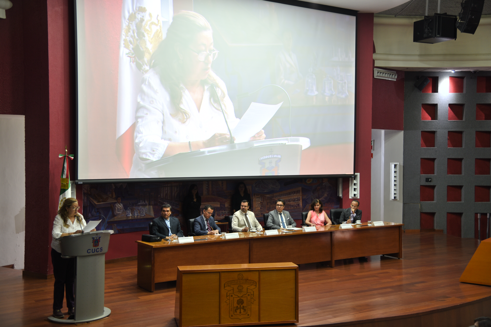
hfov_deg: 44.5
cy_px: 164
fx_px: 600
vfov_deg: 30.5
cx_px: 246
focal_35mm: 44
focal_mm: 44
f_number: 4
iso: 250
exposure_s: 1/13
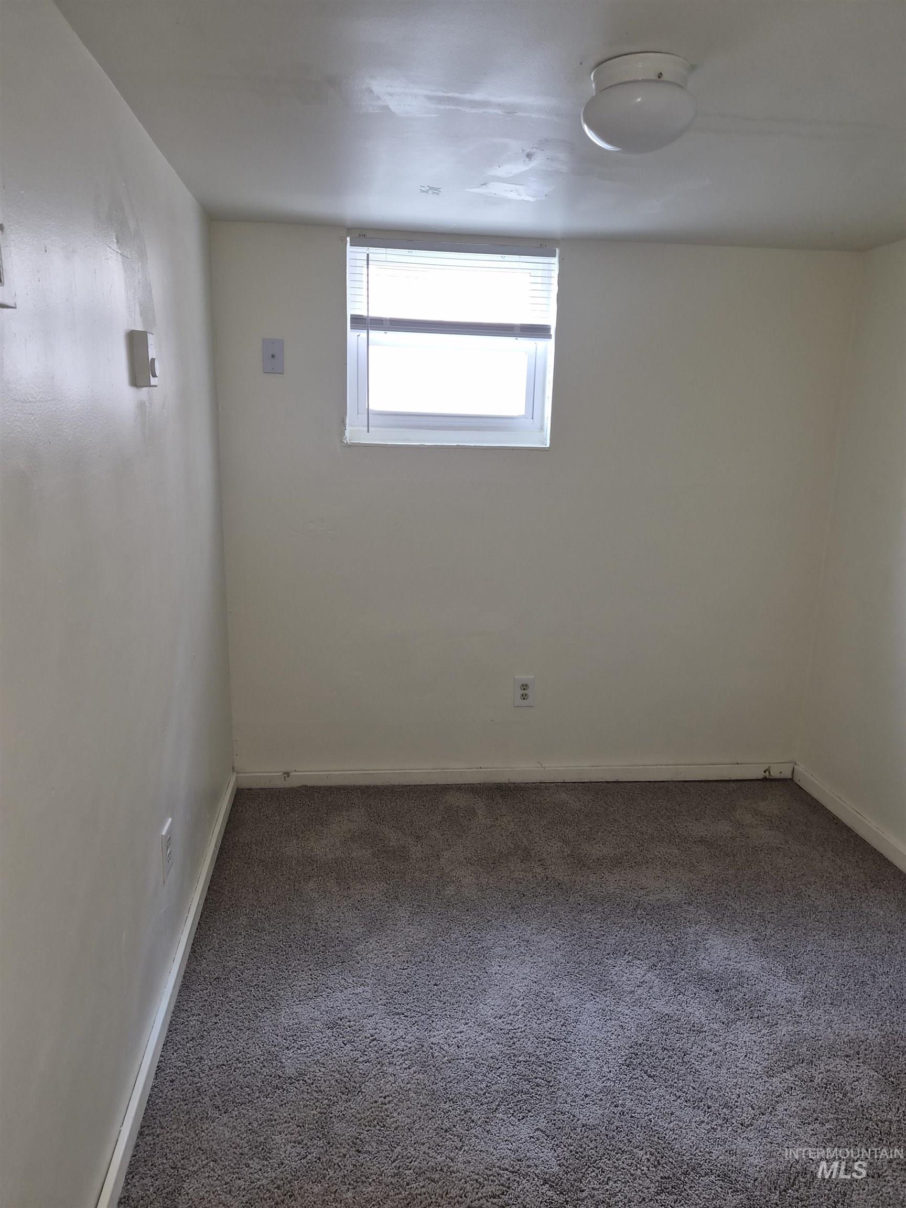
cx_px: 453
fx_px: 803
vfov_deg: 73.9
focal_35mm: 23
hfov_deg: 58.9
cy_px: 604
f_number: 1.8
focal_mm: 5.4
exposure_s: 1/13
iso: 125
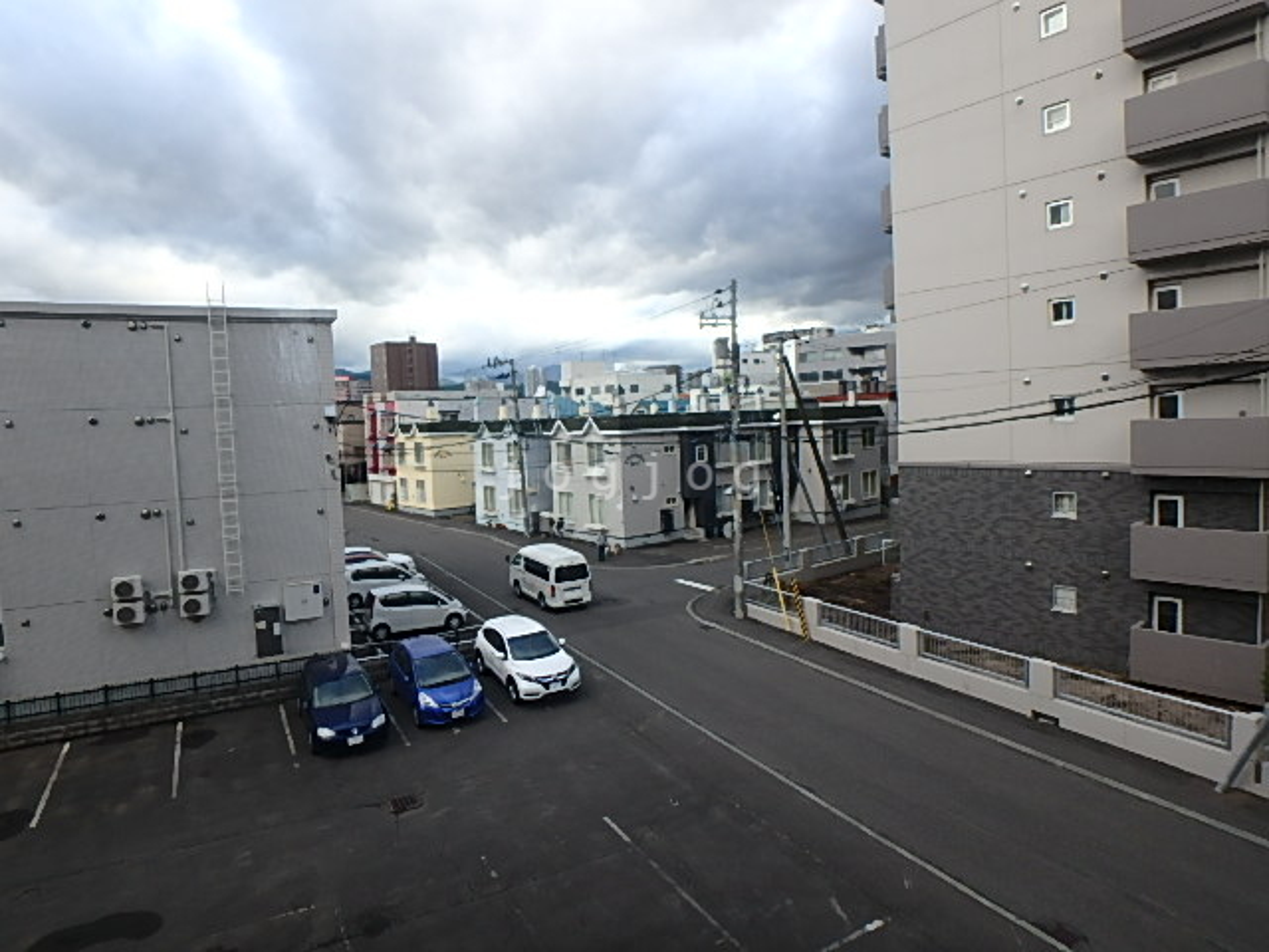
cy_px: 476
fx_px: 770
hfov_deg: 79.0
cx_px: 634
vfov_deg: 63.4
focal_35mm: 21
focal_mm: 3.7
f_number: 3.5
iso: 125
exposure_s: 1/200
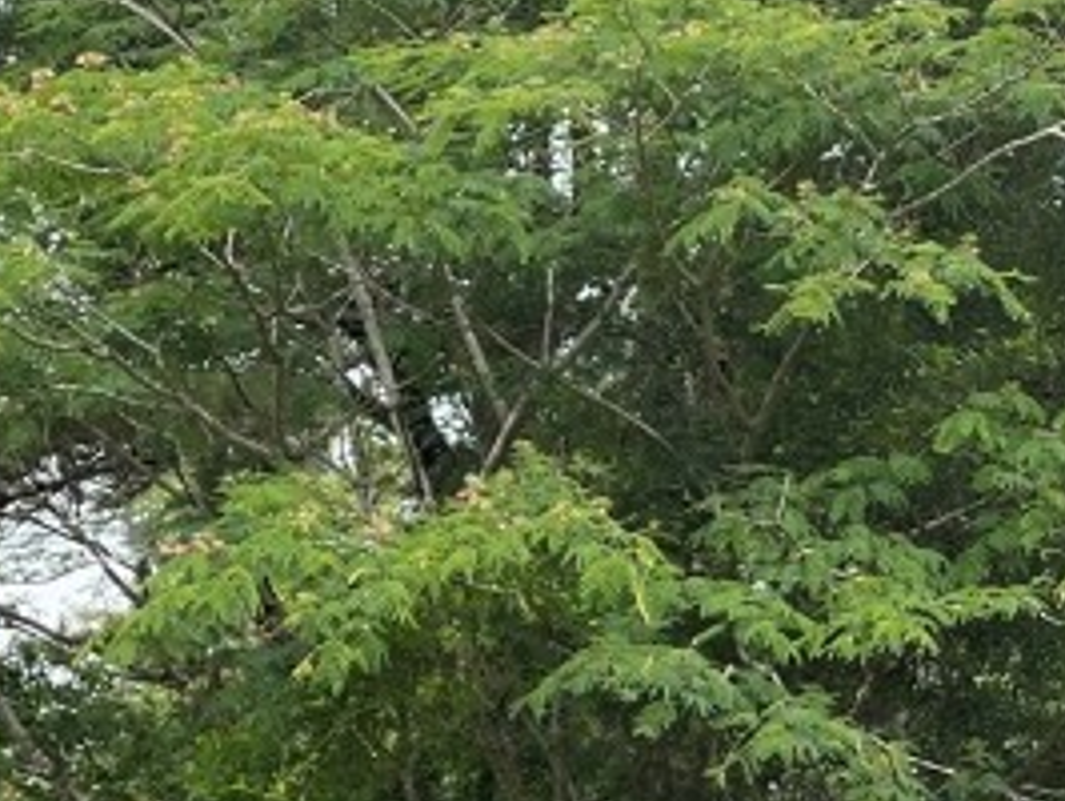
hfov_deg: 8.0
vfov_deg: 6.0
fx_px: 7575
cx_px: 1349
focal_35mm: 246
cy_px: 244
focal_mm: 7.5
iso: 32
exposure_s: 1/345
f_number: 2.2
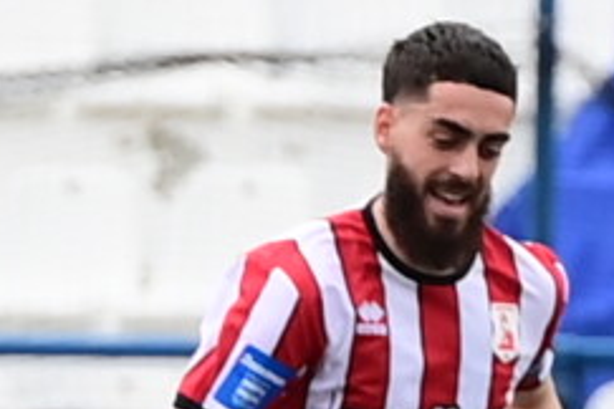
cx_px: -323
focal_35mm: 987
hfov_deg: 2.1
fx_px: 16833
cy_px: 578
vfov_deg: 1.4
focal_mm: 200
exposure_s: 1/1000
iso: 500
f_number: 3.5
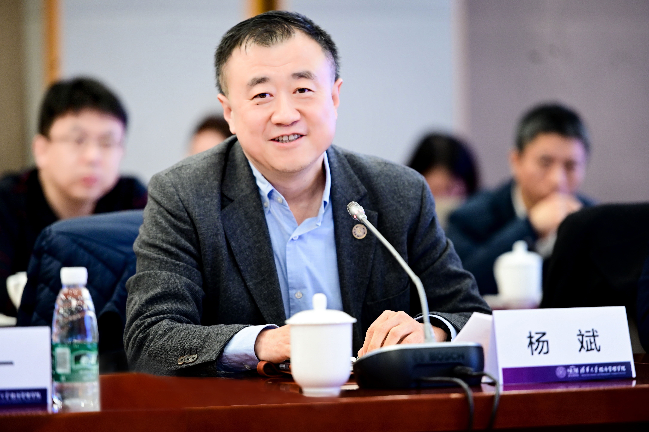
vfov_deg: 7.4
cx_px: 324
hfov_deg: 11.1
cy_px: 216
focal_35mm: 185
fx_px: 3333
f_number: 3.2
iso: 1600
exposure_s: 1/125
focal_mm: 185
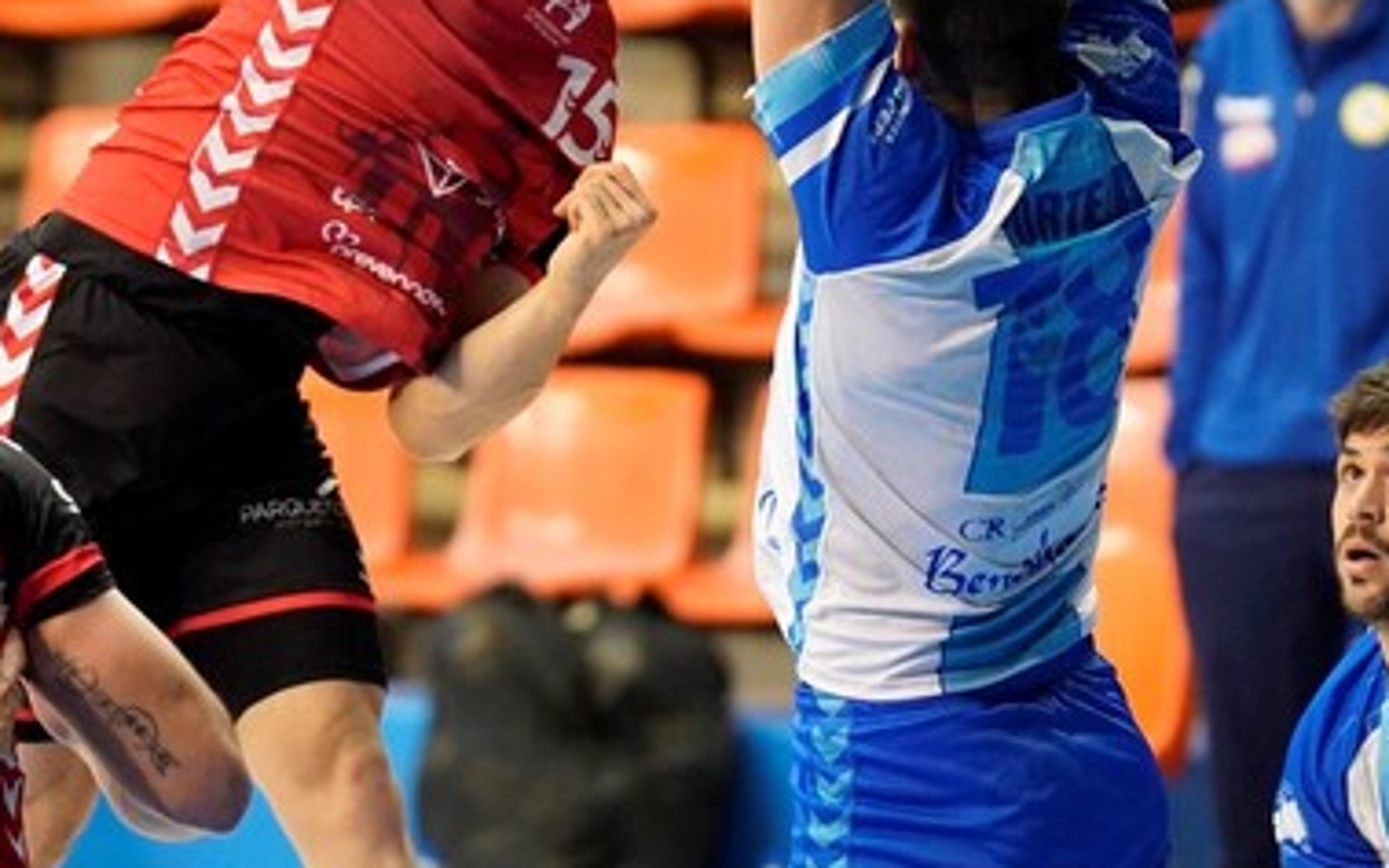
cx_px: 469
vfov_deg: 2.7
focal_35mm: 484
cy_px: 297
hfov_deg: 4.3
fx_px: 18324
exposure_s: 1/1600
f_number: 2.8
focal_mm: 200
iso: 6400
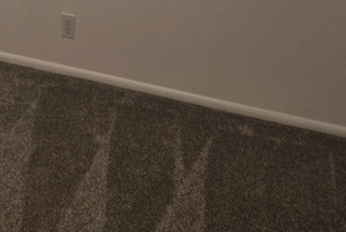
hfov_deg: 22.1
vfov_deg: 13.5
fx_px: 847
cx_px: -11
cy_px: -218
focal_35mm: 88
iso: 80
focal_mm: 5.4
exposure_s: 1/120
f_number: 1.8
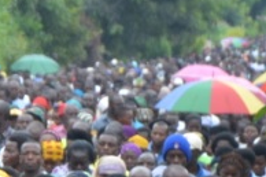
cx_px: -271
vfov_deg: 1.7
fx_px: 6125
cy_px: 148
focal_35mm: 830
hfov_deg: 2.5
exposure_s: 1/160
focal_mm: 105
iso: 200
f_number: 6.3
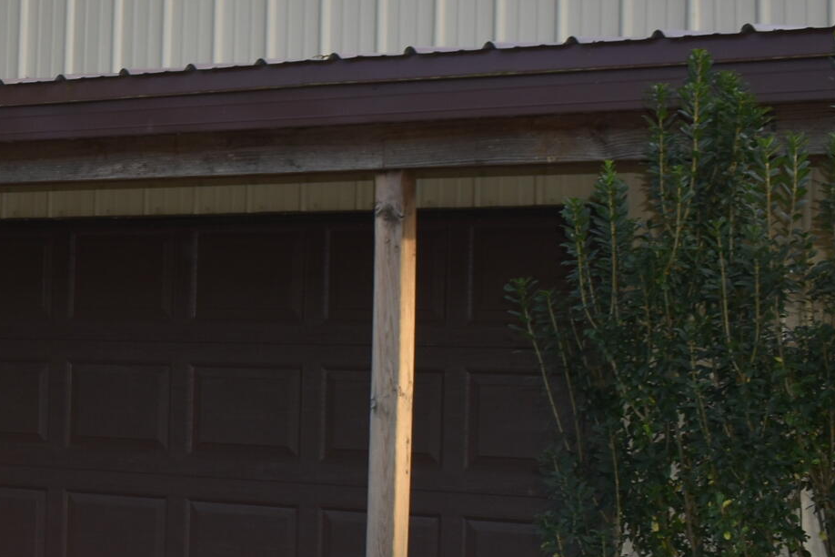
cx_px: -301
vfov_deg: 14.0
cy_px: 289
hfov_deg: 19.0
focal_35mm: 98
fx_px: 2273
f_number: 5
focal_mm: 20
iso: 140
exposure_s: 1/200
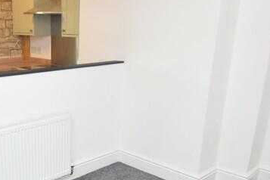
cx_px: 69
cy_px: 106
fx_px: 322
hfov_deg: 44.0
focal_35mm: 43
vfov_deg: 31.1
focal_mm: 10
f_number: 5
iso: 800
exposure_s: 1/100
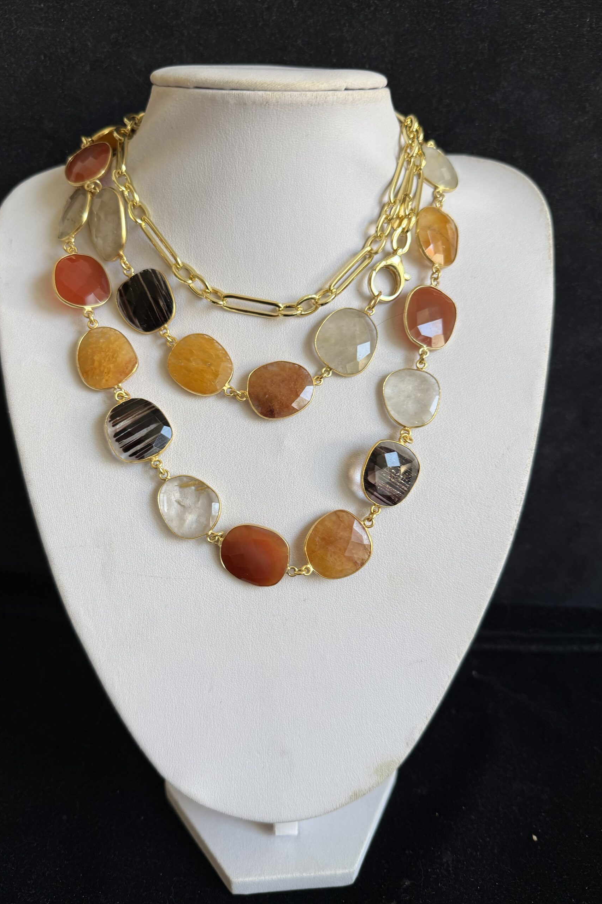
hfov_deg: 51.2
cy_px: 452
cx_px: 274
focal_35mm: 25
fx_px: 627
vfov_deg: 71.5
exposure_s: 1/121
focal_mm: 6.76
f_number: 1.78
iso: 100
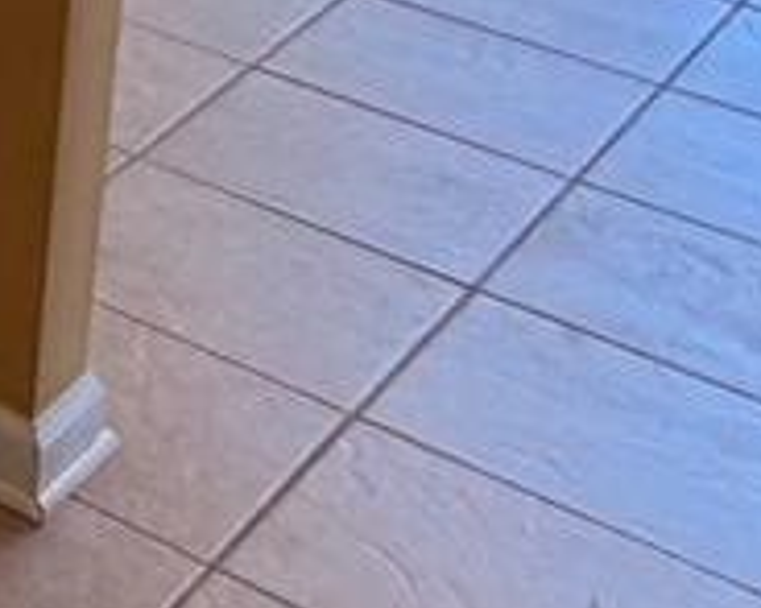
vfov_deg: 12.1
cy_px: -765
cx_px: -1266
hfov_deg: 12.4
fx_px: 2409
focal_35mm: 107
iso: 200
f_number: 2.2
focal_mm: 2.22
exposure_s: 1/60
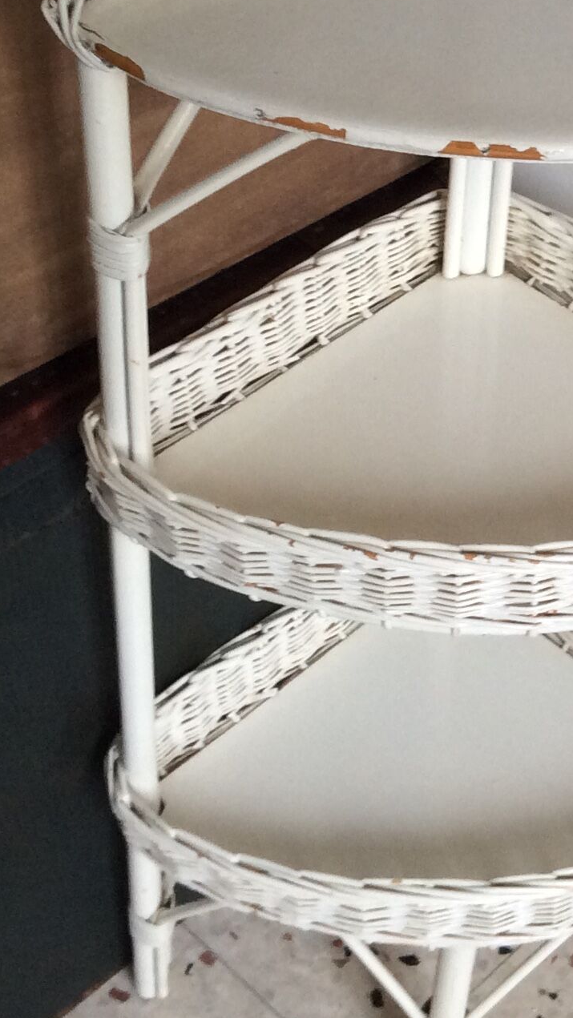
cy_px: 353
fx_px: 1918
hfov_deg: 16.8
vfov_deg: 29.6
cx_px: 471
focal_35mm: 71
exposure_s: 1/25
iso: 80
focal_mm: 3.3
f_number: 2.4
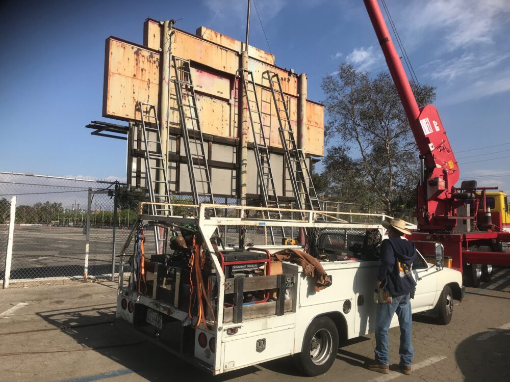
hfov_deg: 63.4
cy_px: 191
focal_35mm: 28
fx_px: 413
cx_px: 255
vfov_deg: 49.7
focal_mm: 3.99
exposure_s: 1/3096
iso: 20
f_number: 1.8
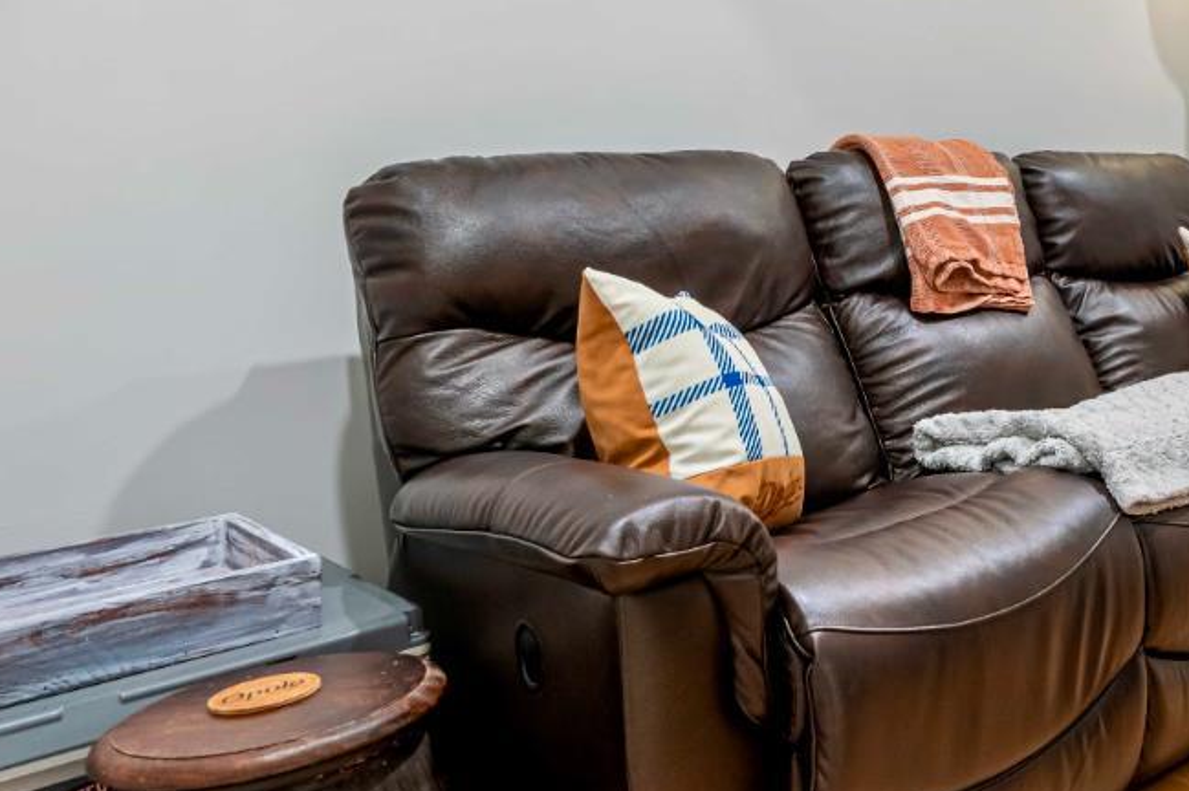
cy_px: 223
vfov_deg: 35.3
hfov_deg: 44.7
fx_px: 1221
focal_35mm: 37
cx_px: 1169
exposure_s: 1/5
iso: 640
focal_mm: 16
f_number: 10
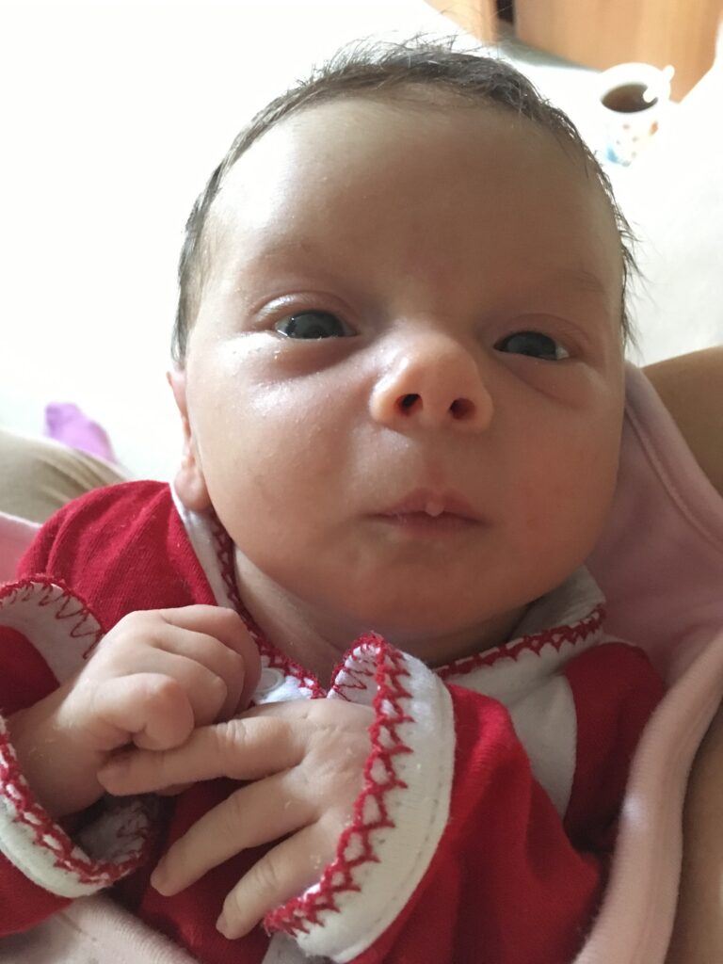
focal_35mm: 29
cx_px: 362
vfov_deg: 61.7
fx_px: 808
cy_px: 482
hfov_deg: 48.2
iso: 800
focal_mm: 4.15
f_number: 2.2
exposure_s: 1/17
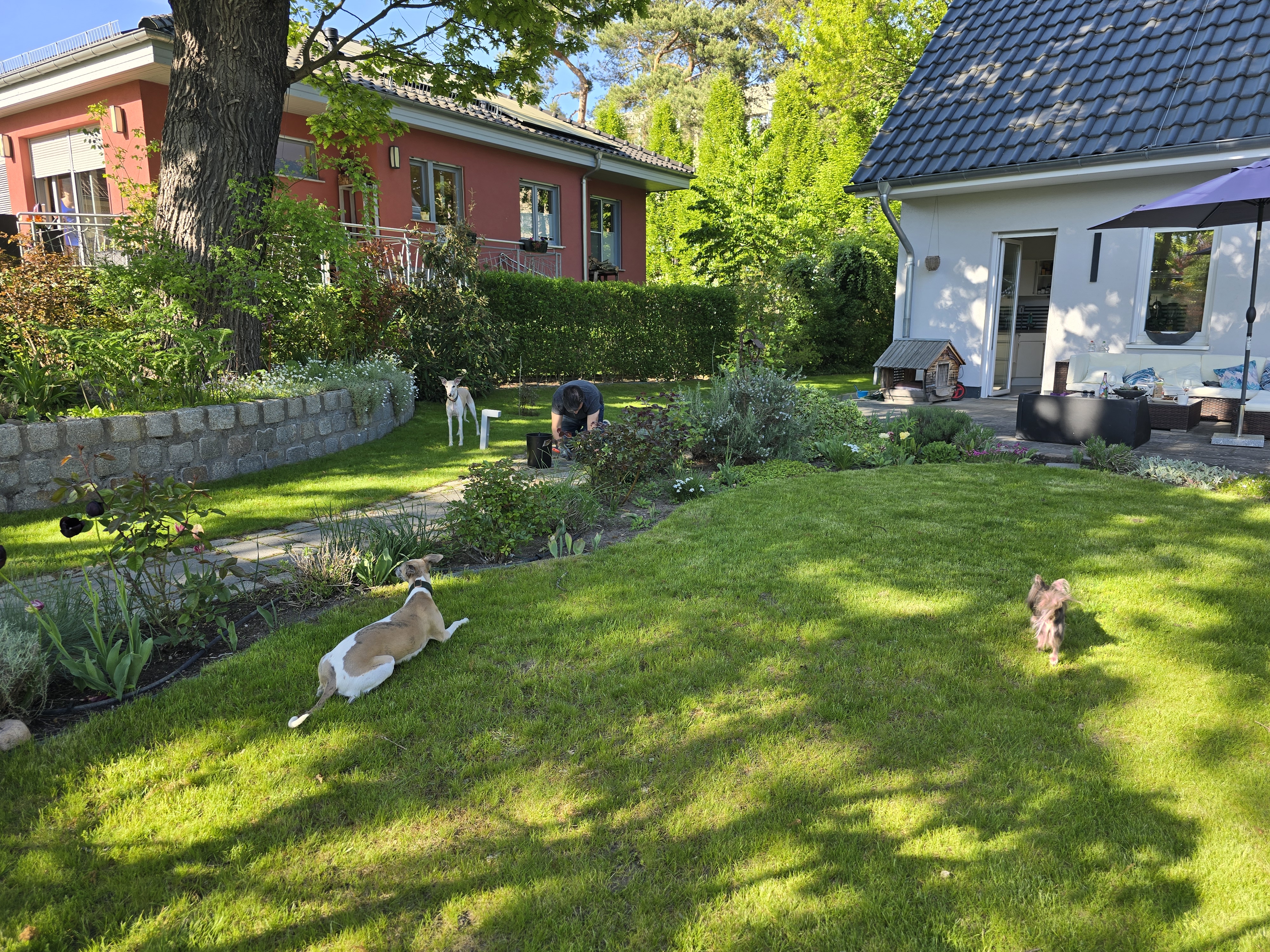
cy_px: 476
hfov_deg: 73.9
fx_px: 844
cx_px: 635
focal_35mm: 23
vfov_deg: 58.9
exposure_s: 1/215
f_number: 1.7
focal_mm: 6.3
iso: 12
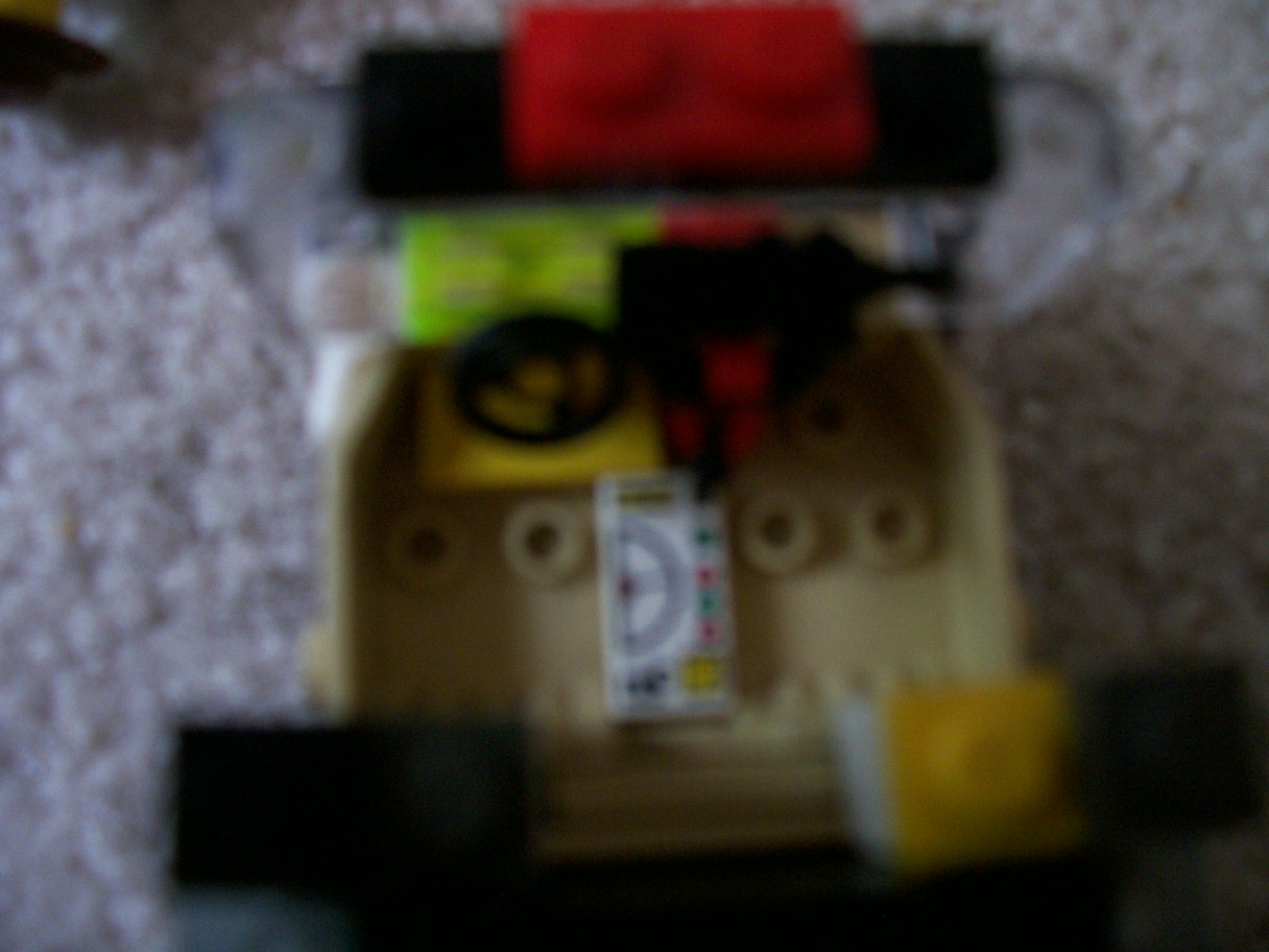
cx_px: 634
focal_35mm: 34
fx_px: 1246
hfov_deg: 54.0
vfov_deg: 41.8
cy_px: 476
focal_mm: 5.6
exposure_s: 1/8
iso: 160
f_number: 2.7
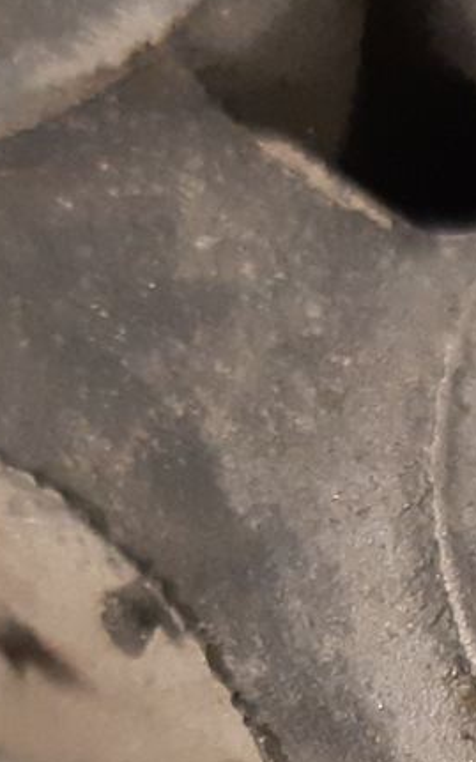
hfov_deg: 9.4
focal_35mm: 131
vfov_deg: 14.9
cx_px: 911
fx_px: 2722
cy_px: 1112
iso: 320
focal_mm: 3.93
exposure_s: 1/25
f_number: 1.7
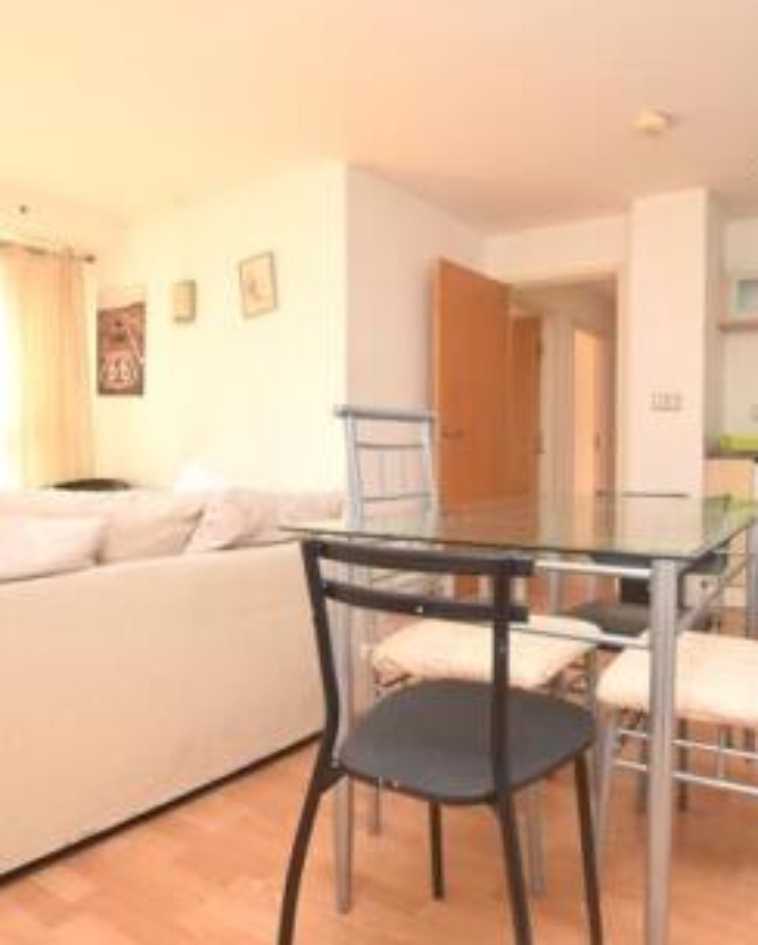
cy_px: 474
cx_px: 466
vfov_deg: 75.0
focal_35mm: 22
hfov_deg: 62.5
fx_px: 616
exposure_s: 1/125
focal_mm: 10
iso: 360
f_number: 5.6
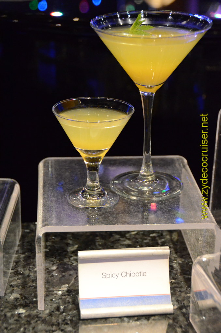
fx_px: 722
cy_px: 166
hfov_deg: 17.4
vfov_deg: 26.0
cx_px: 110
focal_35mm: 78
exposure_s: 1/80
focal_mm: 52
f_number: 5
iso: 6400
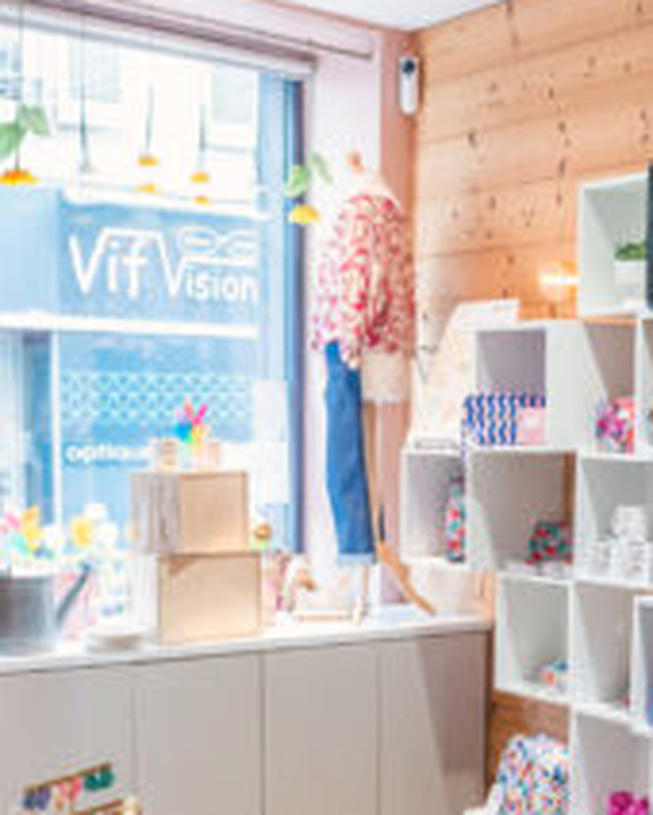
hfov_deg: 22.5
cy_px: 627
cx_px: 399
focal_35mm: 68
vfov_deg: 27.4
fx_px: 1640
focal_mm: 20
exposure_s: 1/160
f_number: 5.6
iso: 2500
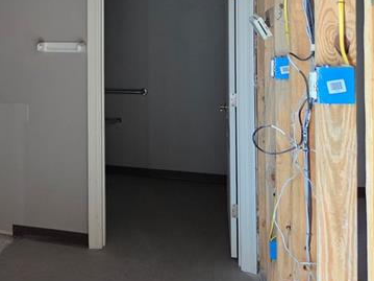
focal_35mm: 41
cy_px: 45
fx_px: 443
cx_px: 65
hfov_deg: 43.2
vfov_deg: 33.8
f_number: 1.8
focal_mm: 5.4
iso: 800
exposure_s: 1/120
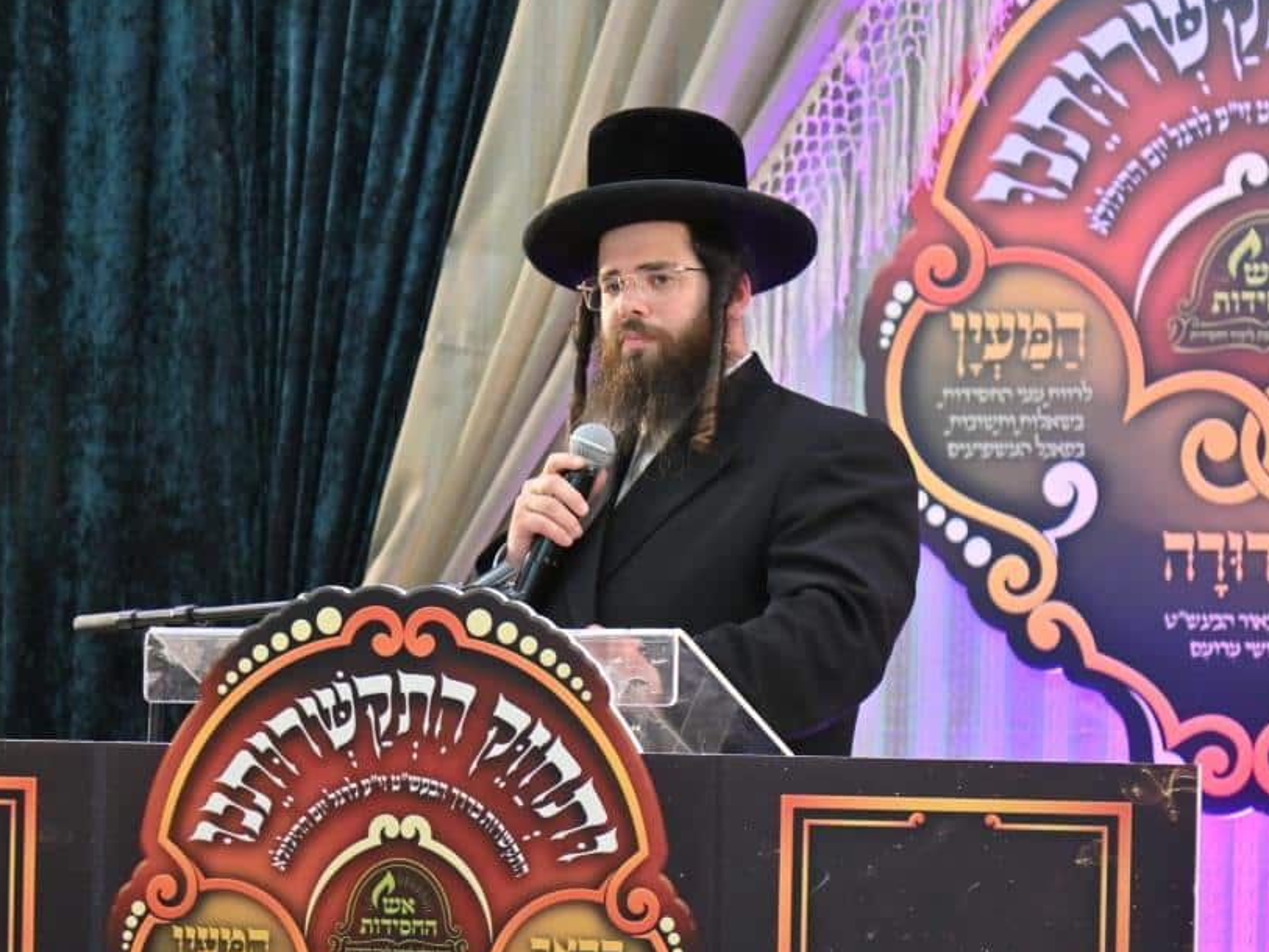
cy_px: 501
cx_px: 681
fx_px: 7993
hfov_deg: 9.1
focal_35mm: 218
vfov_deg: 6.8
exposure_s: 1/160
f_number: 4
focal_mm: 120
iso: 640
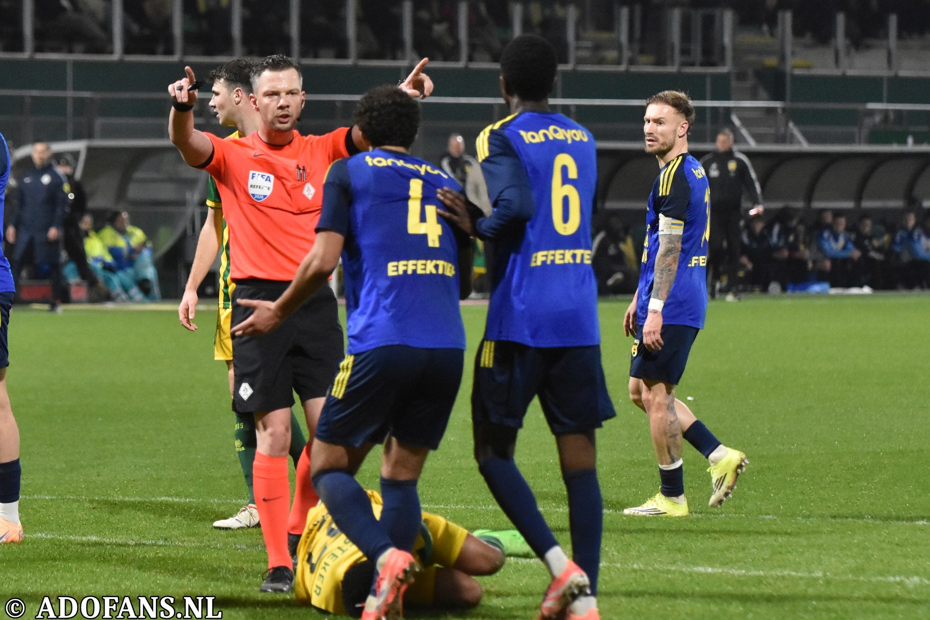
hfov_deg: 11.8
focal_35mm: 174
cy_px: 310
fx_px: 4495
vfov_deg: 7.9
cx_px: 465
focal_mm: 116
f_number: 2.8
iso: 2500
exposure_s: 1/640
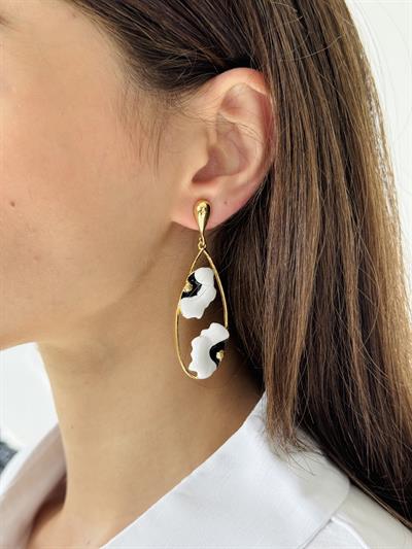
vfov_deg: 39.6
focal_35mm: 48
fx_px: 761
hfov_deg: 30.3
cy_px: 274
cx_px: 206
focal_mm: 6.76
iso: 100
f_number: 1.78
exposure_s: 1/170
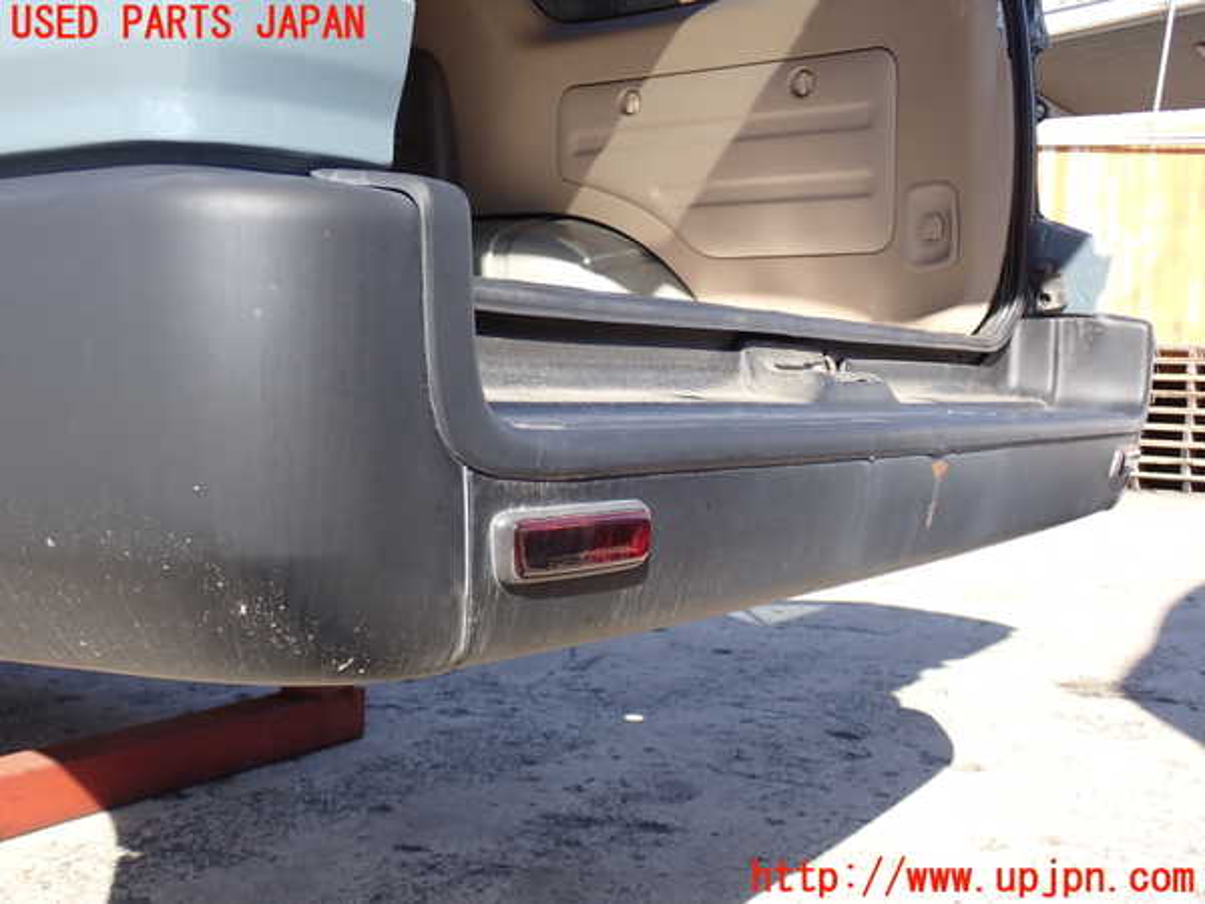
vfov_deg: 35.1
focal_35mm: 41
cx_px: 602
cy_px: 452
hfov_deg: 45.8
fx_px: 1427
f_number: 4
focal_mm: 7.31
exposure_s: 1/200
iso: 100
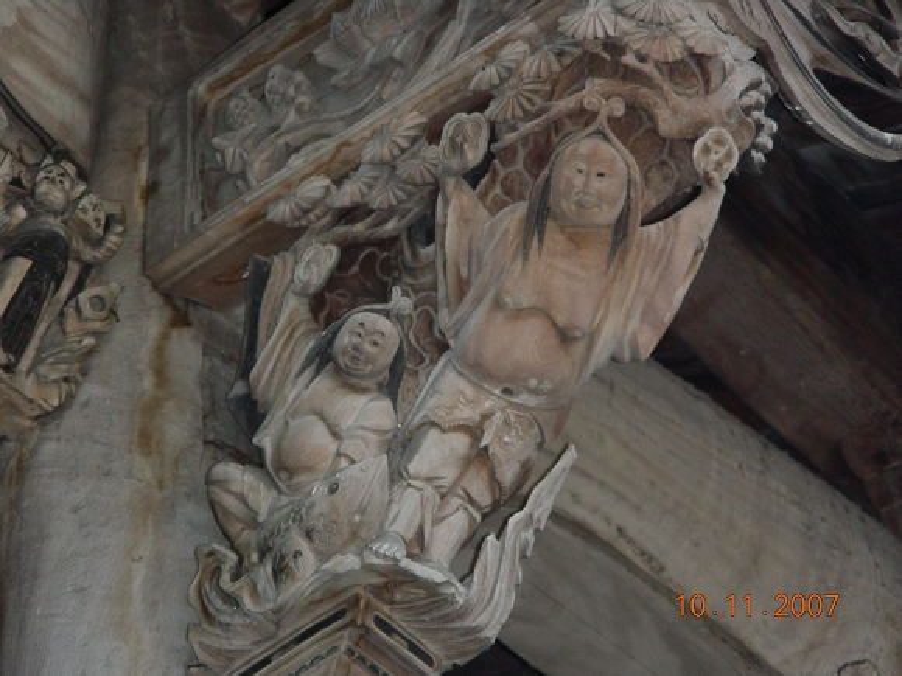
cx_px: 451
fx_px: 4482
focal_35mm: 172
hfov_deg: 11.5
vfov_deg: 8.6
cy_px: 338
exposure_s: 1/204
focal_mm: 28.7
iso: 200
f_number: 3.5
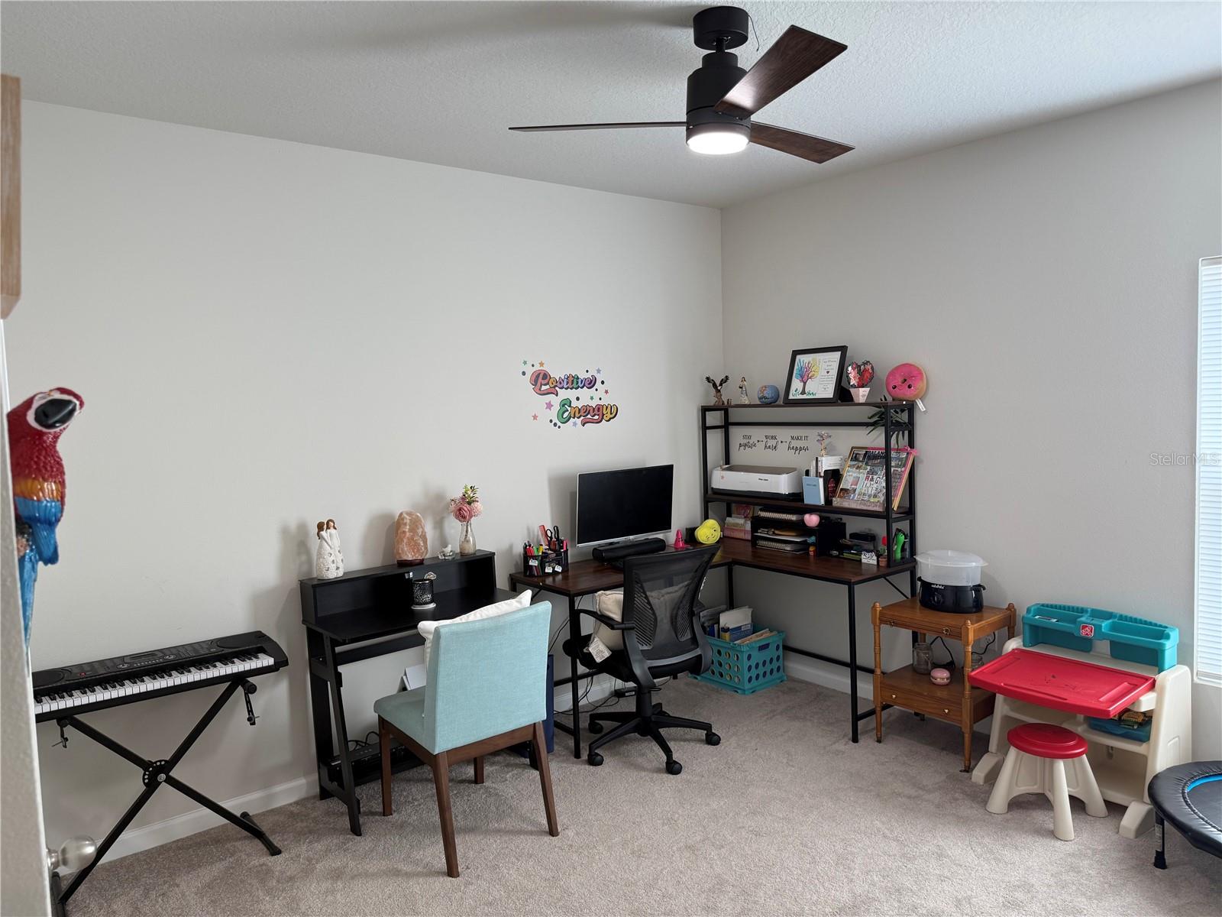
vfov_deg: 56.8
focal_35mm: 24
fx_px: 847
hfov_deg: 71.6
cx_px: 611
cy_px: 458
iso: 100
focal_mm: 6.76
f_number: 1.78
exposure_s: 1/120
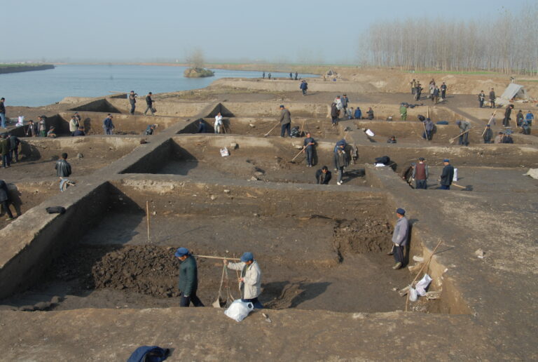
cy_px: 181
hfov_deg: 53.0
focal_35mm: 36
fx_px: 539
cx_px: 269
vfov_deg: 37.1
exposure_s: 1/160
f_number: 6.3
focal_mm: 24
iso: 100
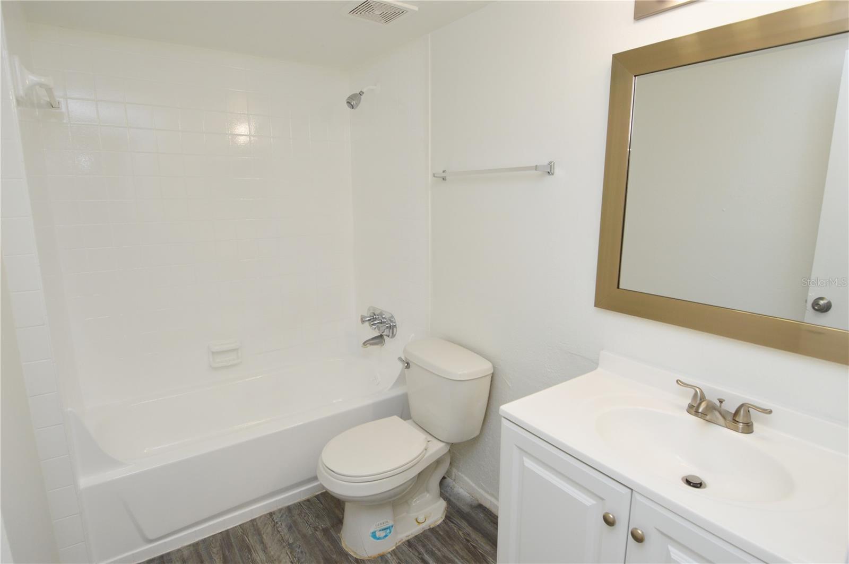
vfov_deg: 67.3
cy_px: 282
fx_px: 424
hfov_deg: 90.1
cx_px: 424
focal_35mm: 18
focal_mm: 12
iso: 320
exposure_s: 1/125
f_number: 5.6
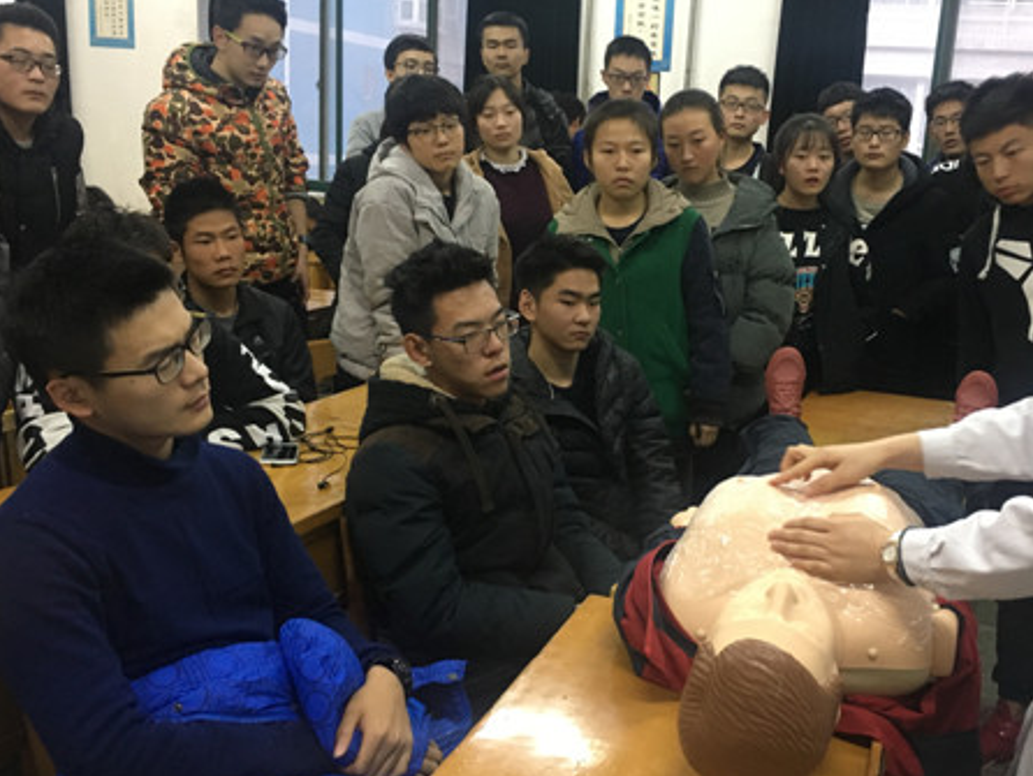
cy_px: 419
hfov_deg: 47.6
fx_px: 1164
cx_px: 618
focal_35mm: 39
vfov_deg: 36.8
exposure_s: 1/33
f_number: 2.2
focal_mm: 4.15
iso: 200
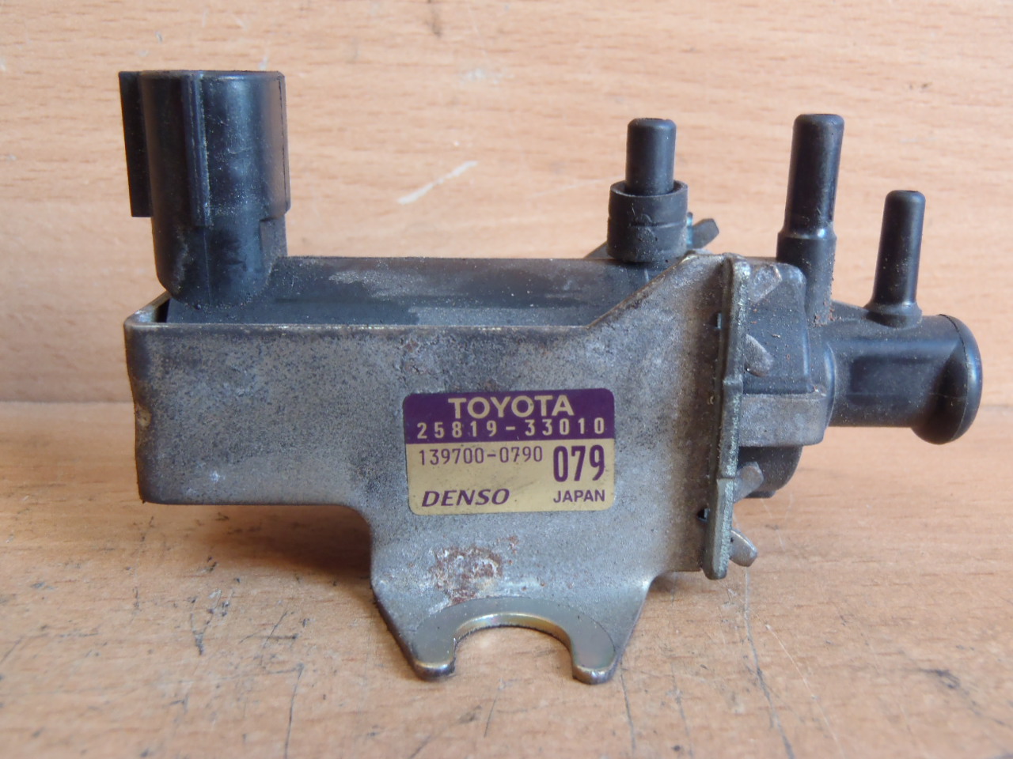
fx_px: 1083
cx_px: 506
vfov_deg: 38.7
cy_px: 380
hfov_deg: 50.1
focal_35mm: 37
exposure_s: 1/10
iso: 200
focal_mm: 6.64
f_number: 4.7
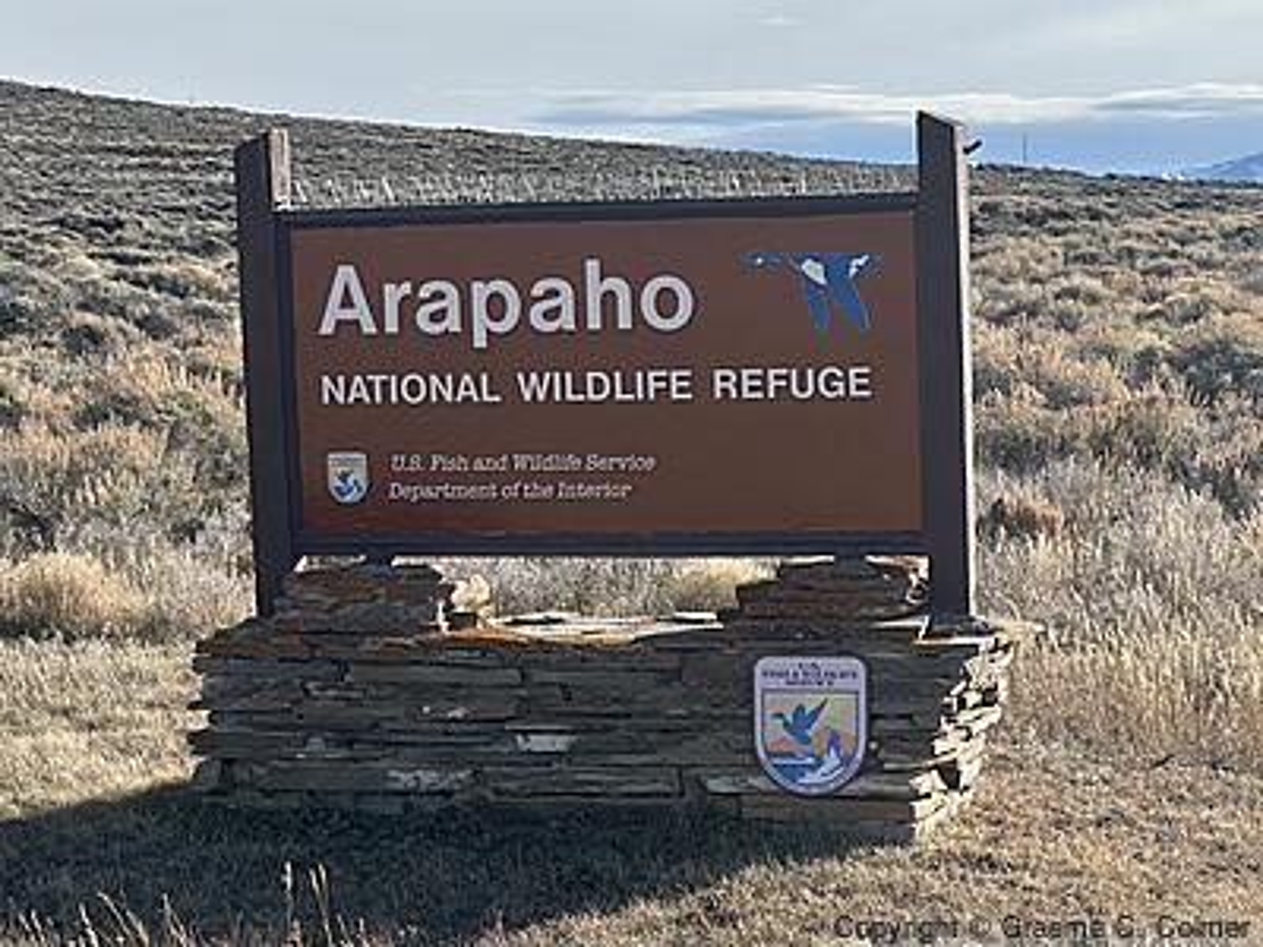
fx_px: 2809
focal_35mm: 77
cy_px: 474
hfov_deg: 25.3
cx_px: 632
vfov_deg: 19.1
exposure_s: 1/677
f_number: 2.8
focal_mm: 9
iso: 32
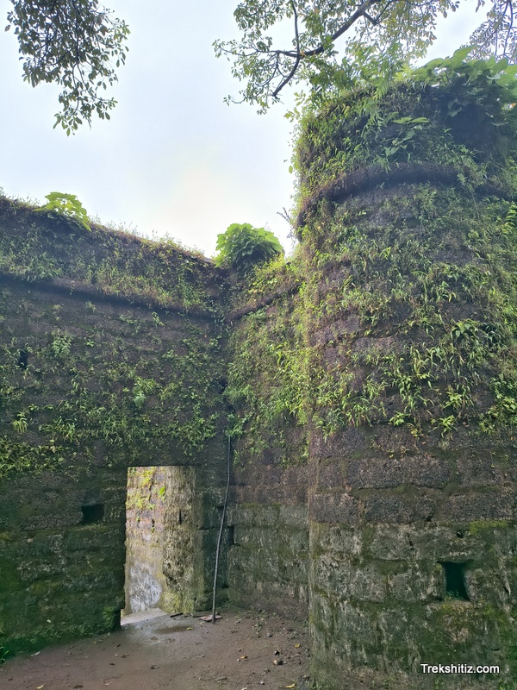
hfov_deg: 56.8
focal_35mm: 24
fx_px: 478
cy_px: 345
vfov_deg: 71.6
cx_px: 258
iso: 131
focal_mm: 5.56
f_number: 1.8
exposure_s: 1/100
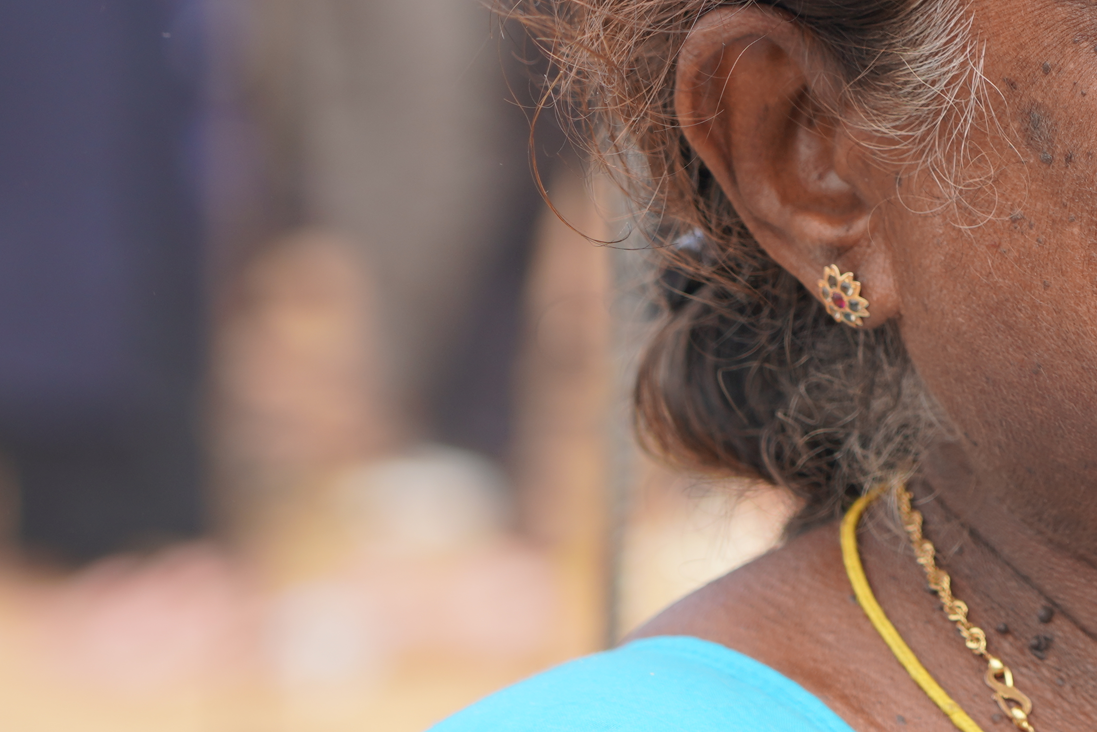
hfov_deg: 7.2
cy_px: 149
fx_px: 8655
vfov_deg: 4.8
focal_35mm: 284
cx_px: 1312
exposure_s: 1/400
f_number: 4.5
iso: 100
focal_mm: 83
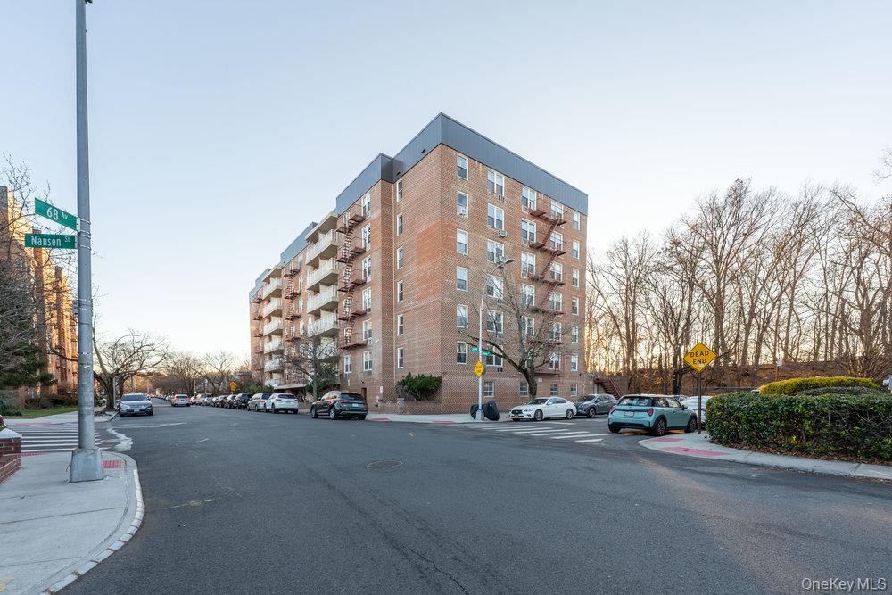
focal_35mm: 14
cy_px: 298
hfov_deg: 104.2
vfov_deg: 81.2
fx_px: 347
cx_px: 446
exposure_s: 1/5000
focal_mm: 14
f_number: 8
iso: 800
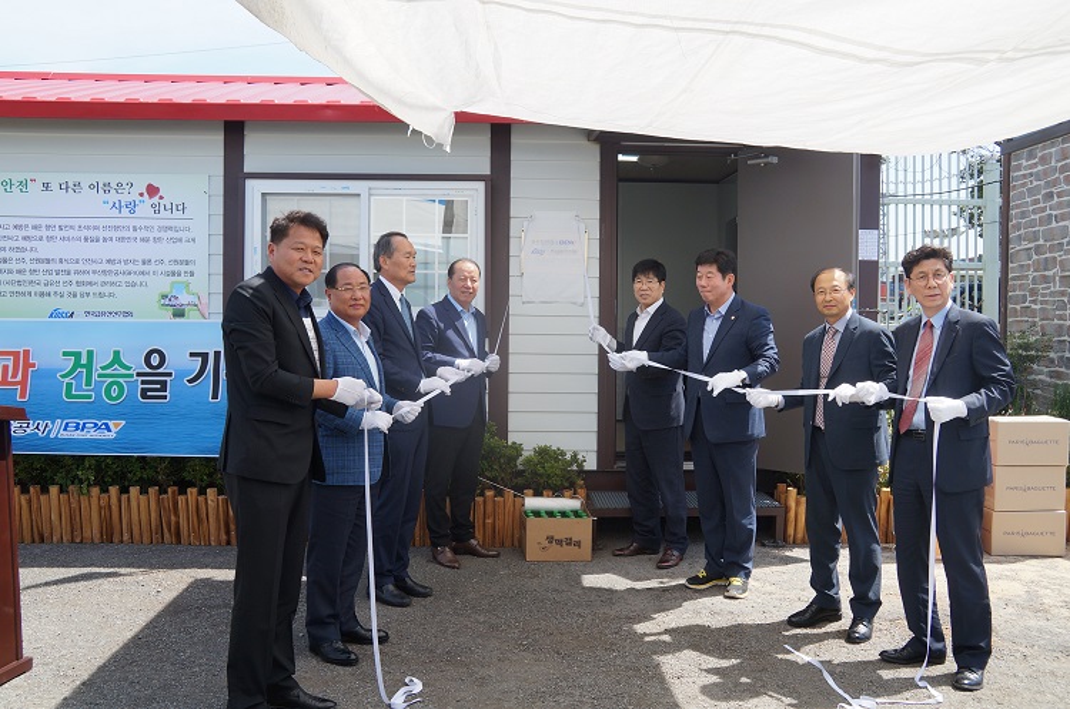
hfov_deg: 59.6
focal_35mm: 32
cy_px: 354
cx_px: 535
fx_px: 934
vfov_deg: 41.6
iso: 200
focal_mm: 21
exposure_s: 1/400
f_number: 6.3
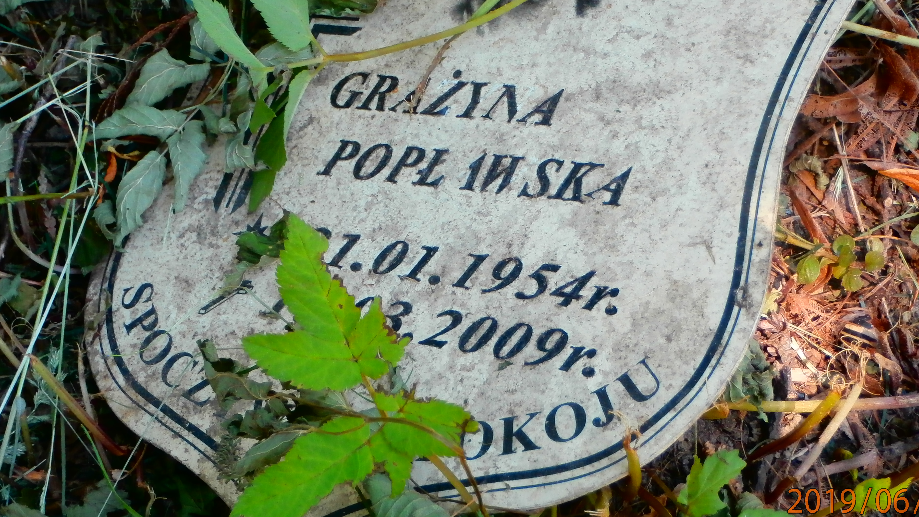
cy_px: 166
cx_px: 463
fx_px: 2218
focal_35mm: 91
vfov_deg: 13.3
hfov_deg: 23.4
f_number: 4.7
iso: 160
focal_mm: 12.1
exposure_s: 1/100
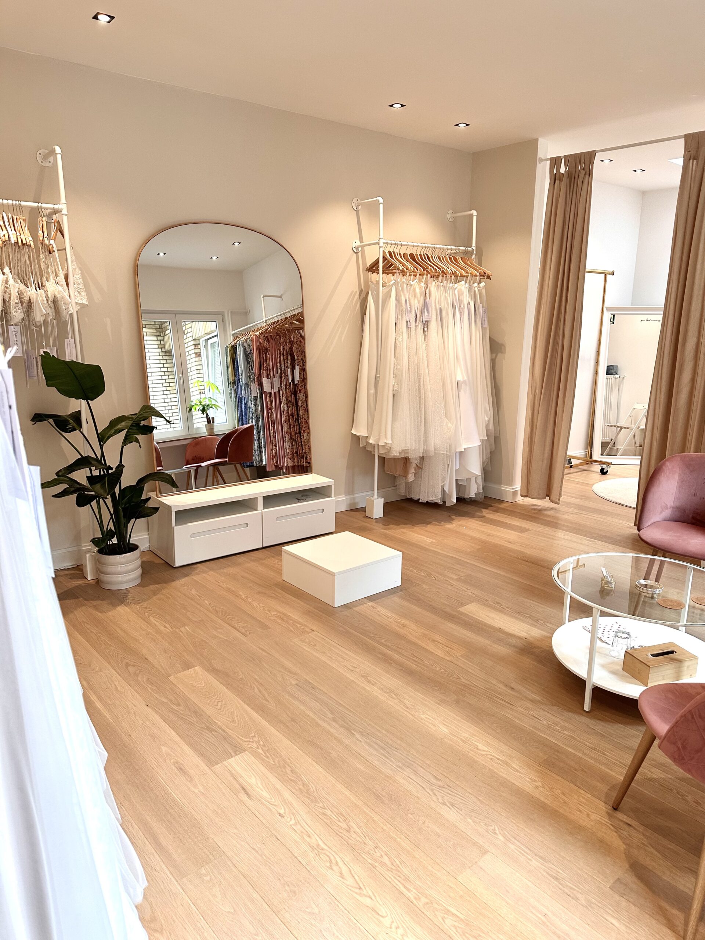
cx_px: 352
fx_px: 652
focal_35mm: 24
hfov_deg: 56.8
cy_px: 470
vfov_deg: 71.6
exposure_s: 1/100
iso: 160
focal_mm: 6.86
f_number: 1.78
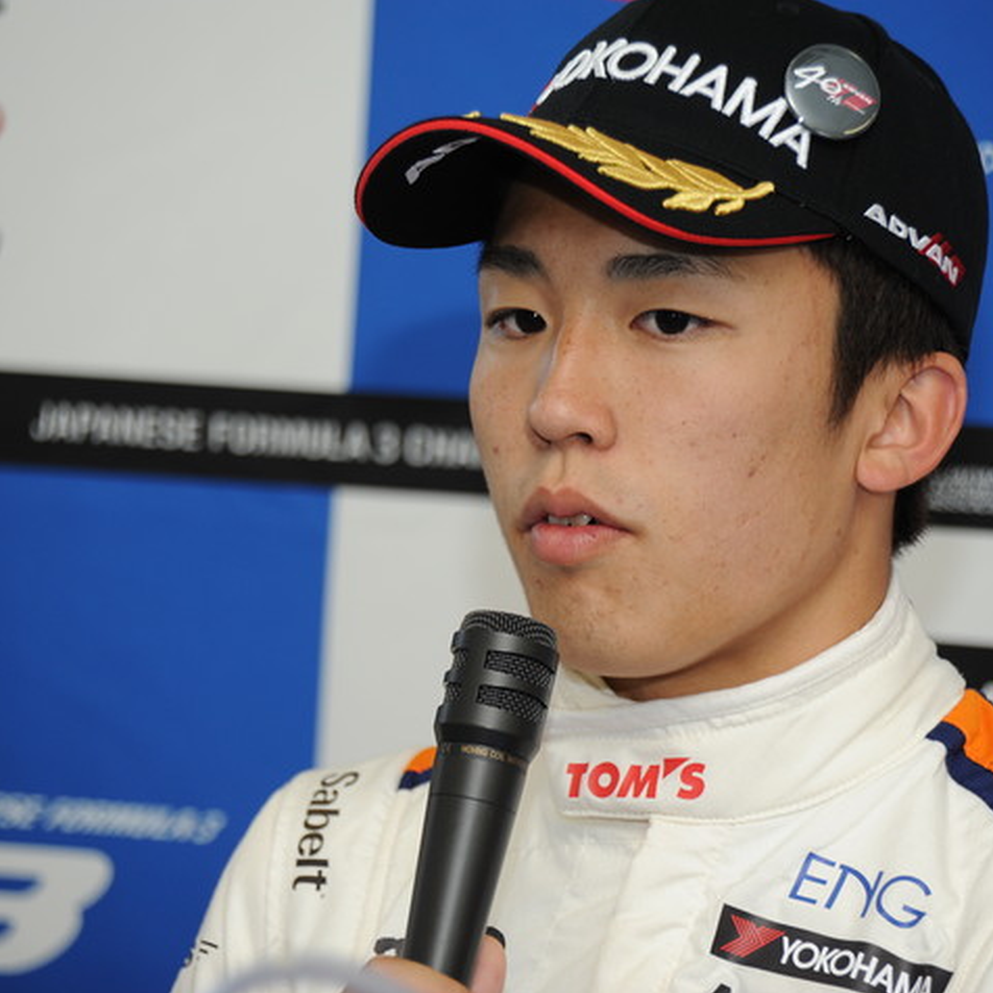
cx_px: 549
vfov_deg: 6.8
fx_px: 8341
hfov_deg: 6.8
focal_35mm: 257
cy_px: 494
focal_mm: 200
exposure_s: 1/250
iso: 800
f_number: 5.6
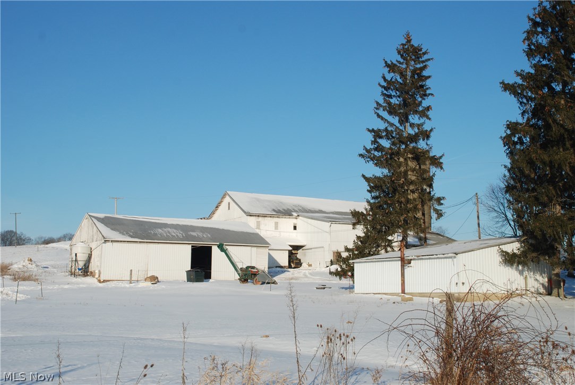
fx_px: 767
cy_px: 192
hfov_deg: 41.1
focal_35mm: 48
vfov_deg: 28.1
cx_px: 288
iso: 100
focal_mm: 32
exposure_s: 1/250
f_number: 9
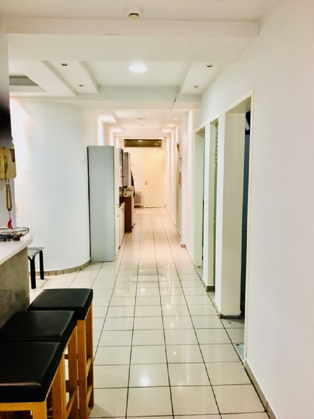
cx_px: 157
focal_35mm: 29
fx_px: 351
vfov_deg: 61.7
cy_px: 210
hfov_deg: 48.2
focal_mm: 4.15
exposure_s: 1/33
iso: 125
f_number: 2.2
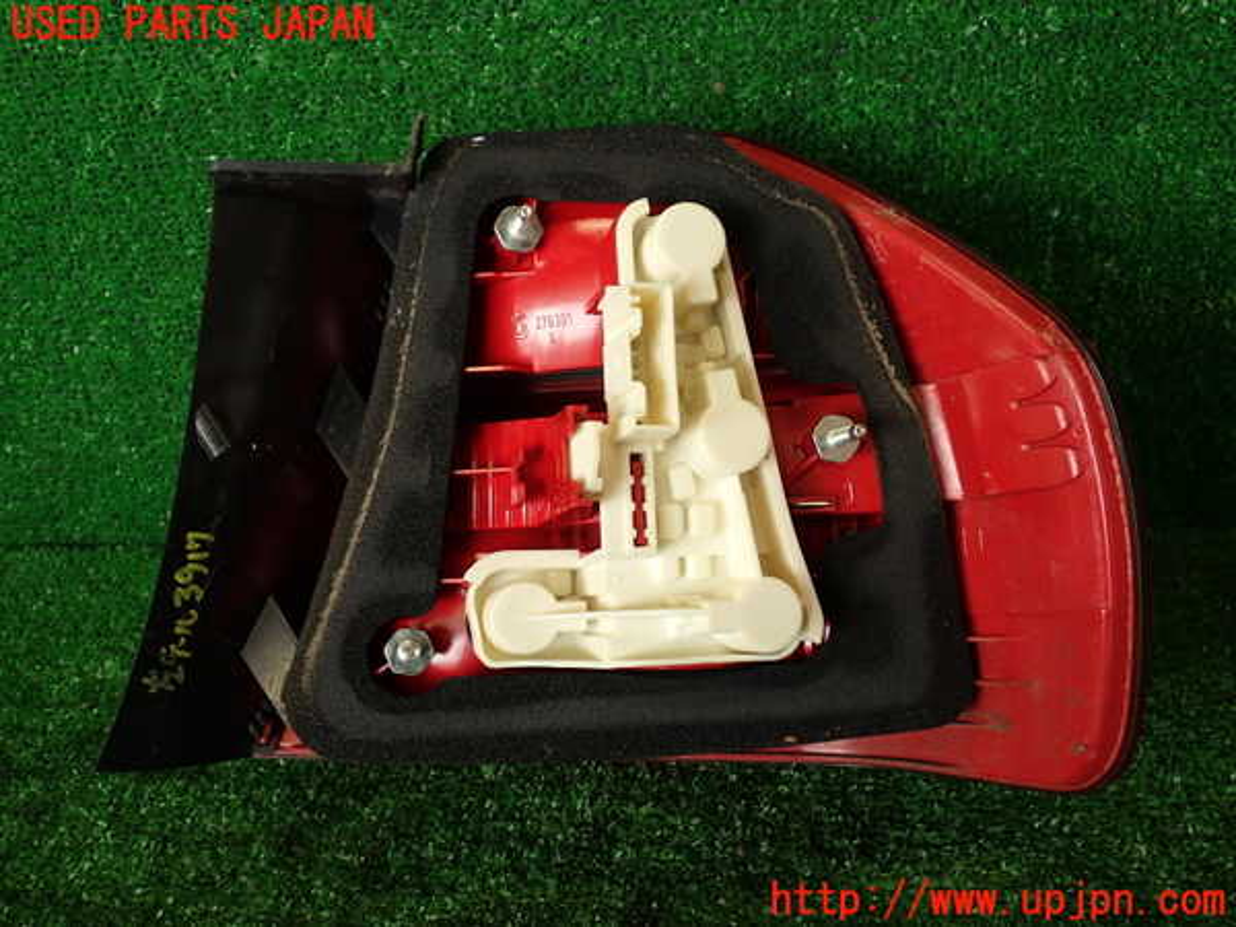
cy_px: 464
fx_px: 1143
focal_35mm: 32
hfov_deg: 56.8
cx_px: 618
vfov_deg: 44.2
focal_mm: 5.79
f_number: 2.4
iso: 100
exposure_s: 1/80
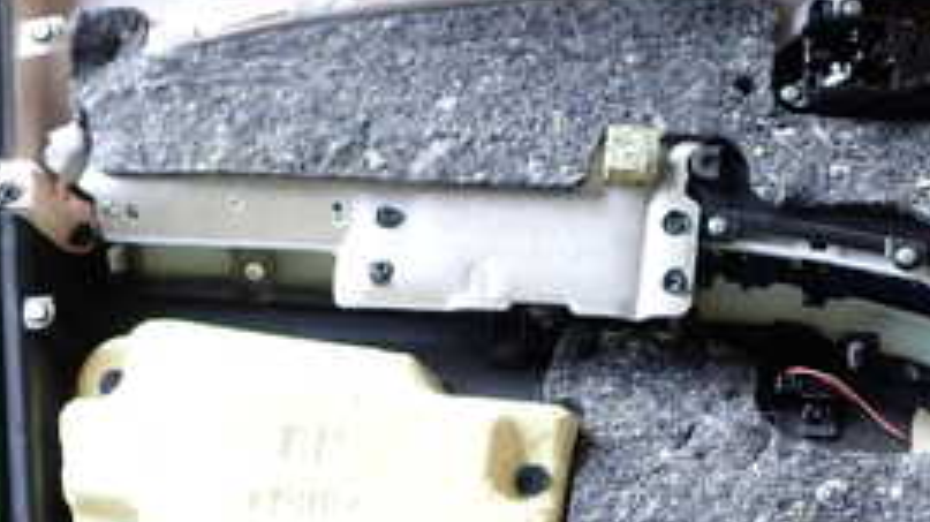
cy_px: 508
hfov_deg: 28.5
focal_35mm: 73
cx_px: 705
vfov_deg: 16.2
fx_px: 1799
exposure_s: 1/60
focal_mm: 5.4
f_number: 2.3
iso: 200
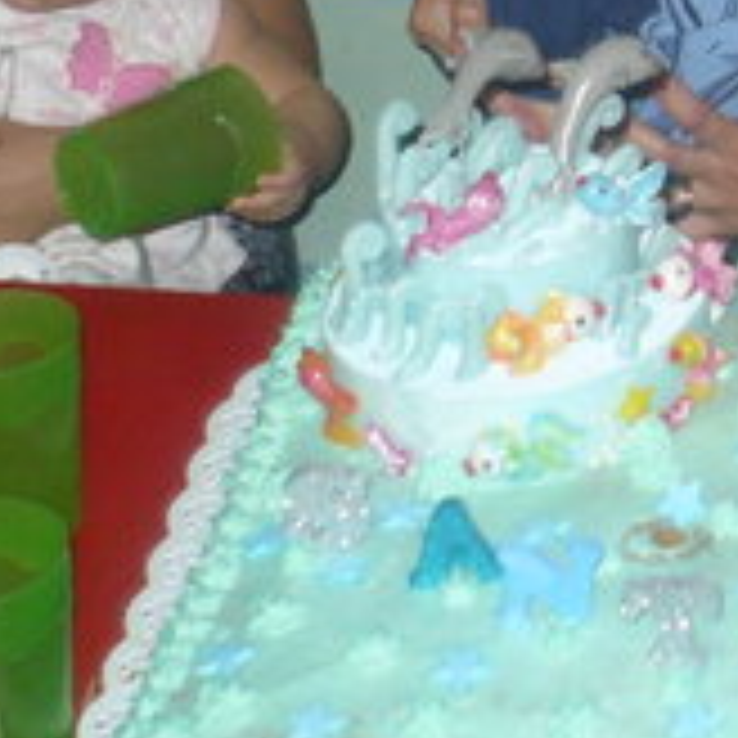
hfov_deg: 13.5
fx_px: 2919
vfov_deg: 14.0
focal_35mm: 121
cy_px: -162
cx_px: 1125
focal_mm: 5.8
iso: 125
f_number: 2.8
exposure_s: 1/30
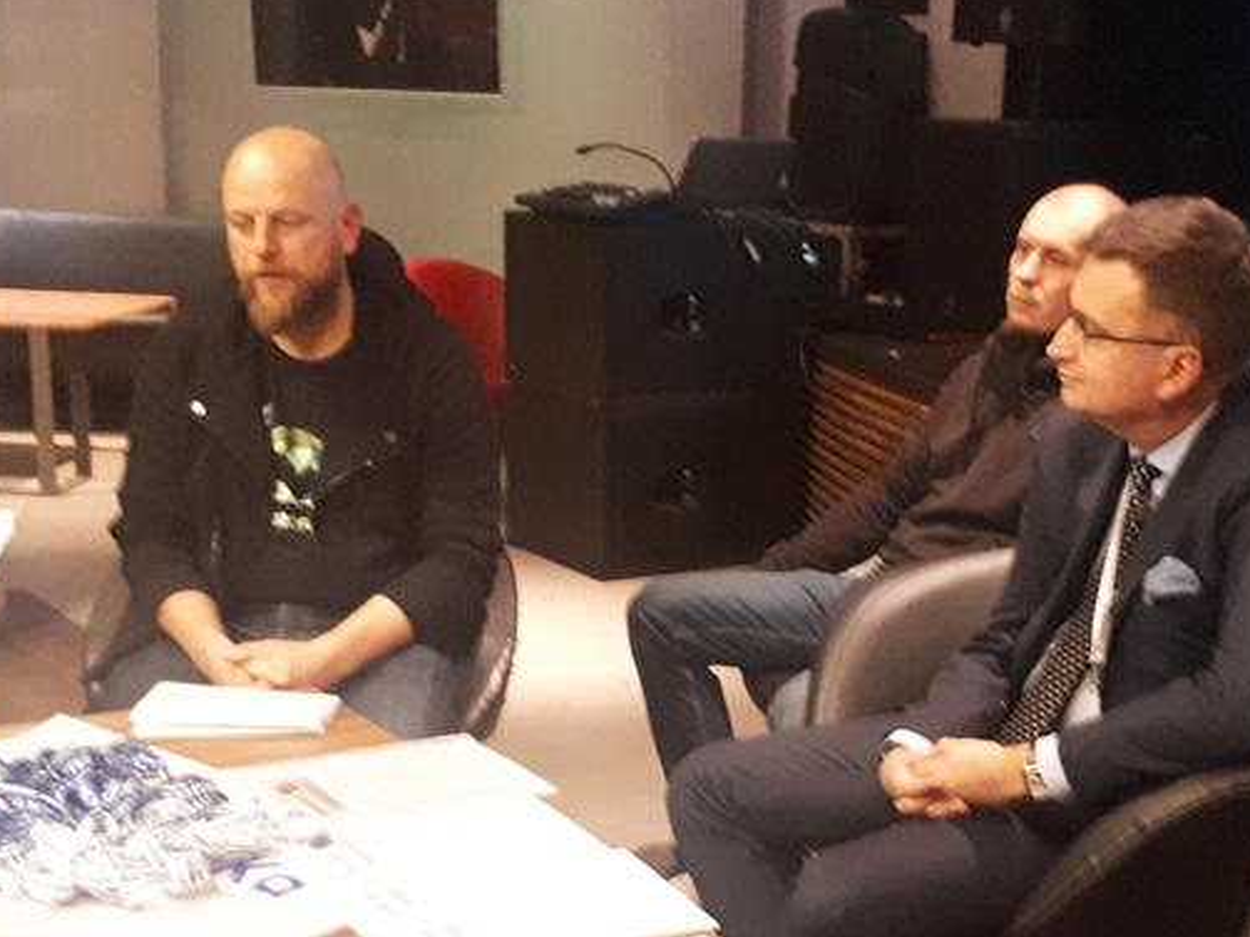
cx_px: 686
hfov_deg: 34.9
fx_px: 1986
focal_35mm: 55
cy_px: 701
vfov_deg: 26.2
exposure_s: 1/17
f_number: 1.9
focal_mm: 3.6
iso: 500
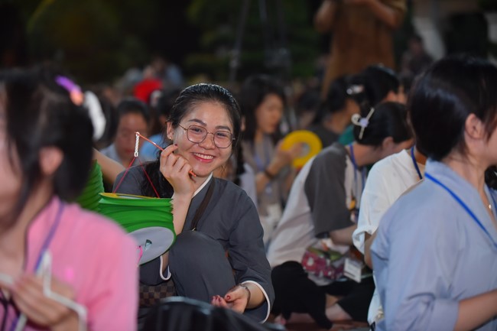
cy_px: 166
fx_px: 1353
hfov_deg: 20.8
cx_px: 248
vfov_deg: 14.0
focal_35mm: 98
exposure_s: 1/200
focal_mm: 98
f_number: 2.8
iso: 2000
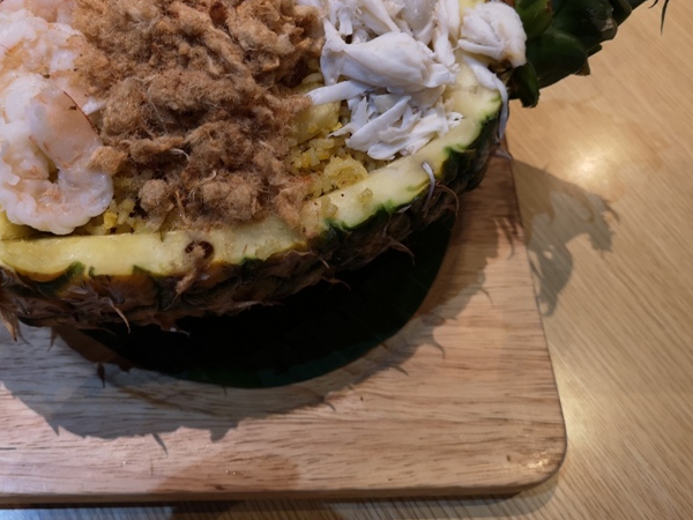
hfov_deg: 51.0
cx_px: 280
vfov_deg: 39.3
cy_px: 186
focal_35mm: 36
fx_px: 721
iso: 320
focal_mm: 3.95
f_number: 1.8
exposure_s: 1/25
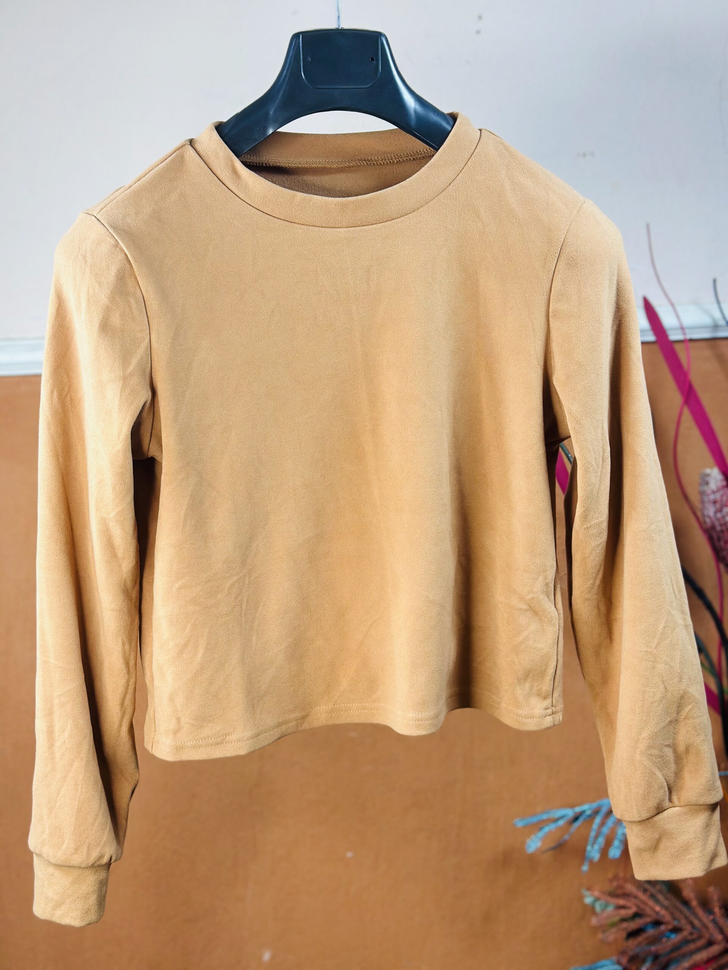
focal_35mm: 48
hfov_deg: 30.3
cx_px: 364
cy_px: 485
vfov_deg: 39.7
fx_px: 1346
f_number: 1.78
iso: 100
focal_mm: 6.86
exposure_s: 1/100
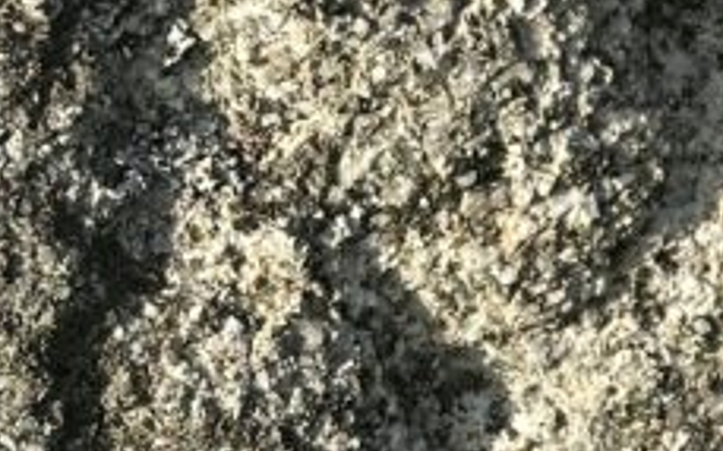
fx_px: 4491
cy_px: -325
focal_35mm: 228
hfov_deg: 9.0
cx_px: 1020
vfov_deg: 5.7
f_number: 1.78
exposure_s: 1/2114
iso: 64
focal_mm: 6.86
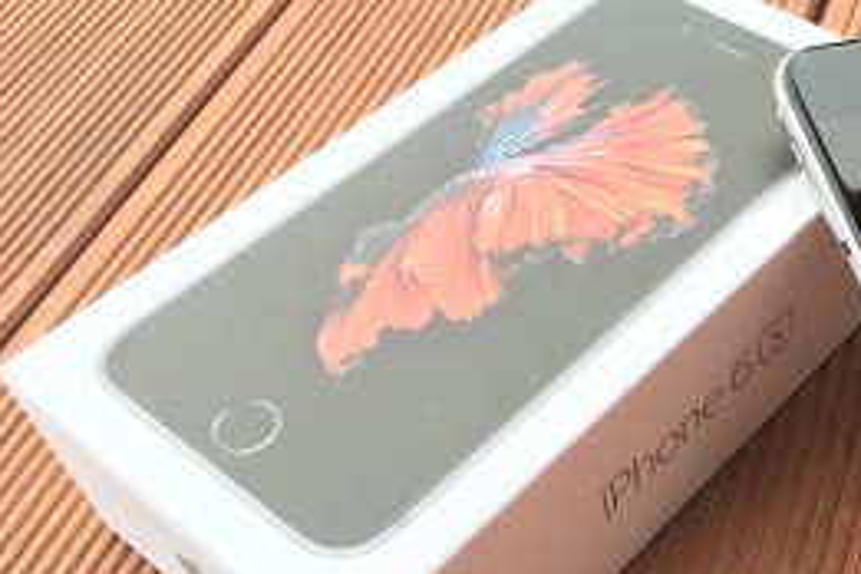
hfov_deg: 36.6
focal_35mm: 52
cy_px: 399
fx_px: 1244
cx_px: 713
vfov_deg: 25.8
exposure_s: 1/50
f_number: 2.2
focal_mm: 4.15
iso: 25
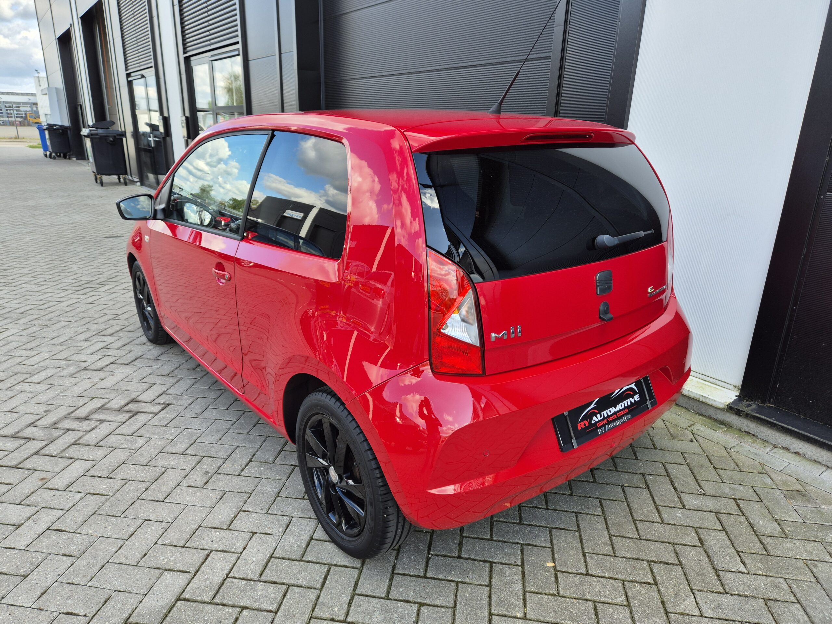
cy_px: 312
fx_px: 553
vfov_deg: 58.9
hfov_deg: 73.9
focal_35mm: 23
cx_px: 416
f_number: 1.8
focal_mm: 5.4
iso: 25
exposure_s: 1/253
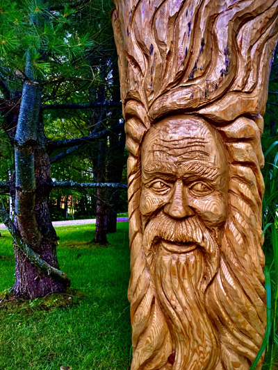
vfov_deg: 63.4
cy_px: 185
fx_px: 300
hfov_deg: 49.8
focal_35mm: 28
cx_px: 139
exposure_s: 1/86
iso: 80
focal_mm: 3.99
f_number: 1.8
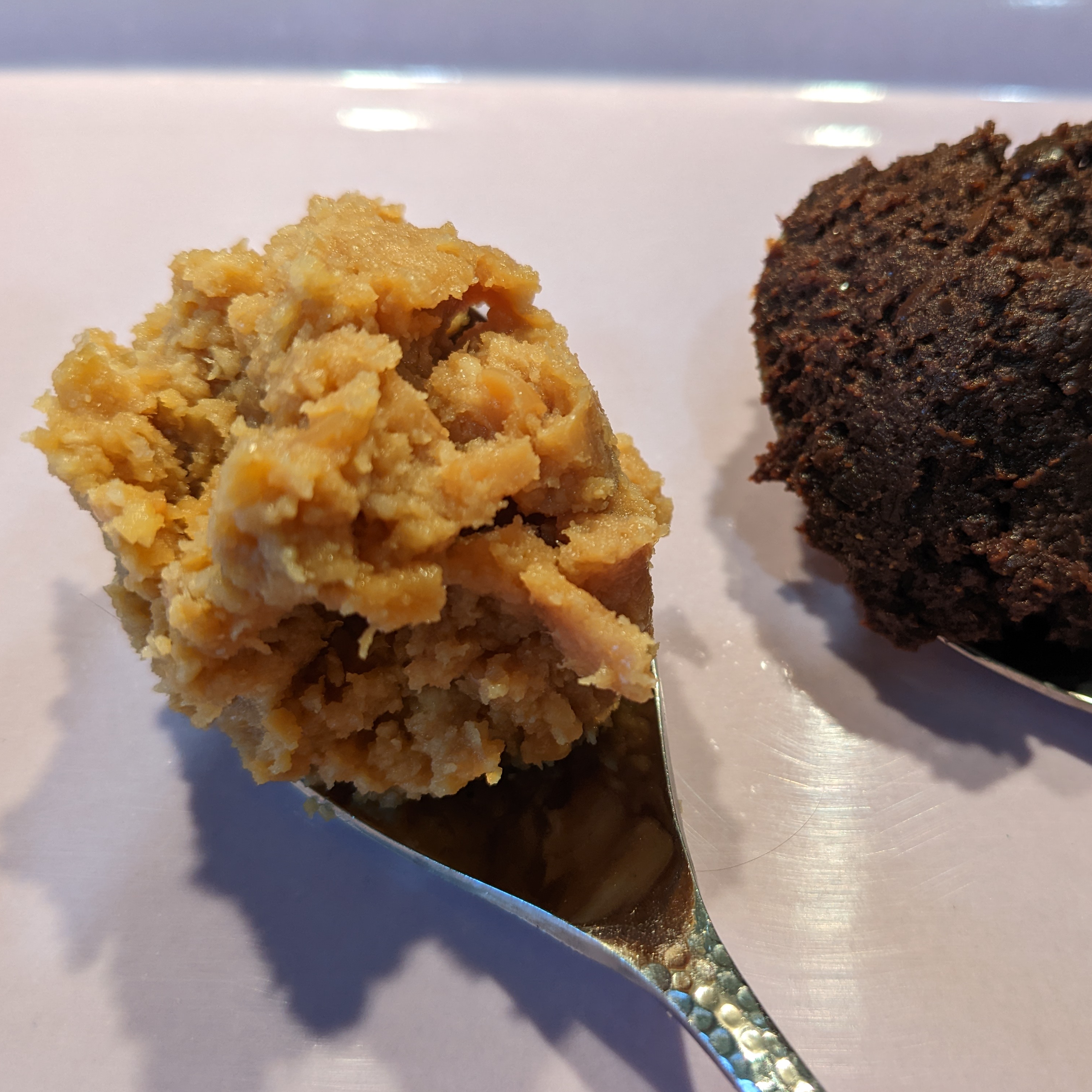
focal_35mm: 32
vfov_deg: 51.1
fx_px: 1142
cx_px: 632
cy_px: 546
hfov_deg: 50.9
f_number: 1.73
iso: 71
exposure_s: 1/50
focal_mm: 4.38
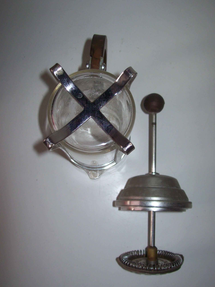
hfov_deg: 35.9
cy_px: 138
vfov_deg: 46.8
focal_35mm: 40
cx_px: 115
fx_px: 331
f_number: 2.7
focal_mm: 6
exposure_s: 1/64
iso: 80
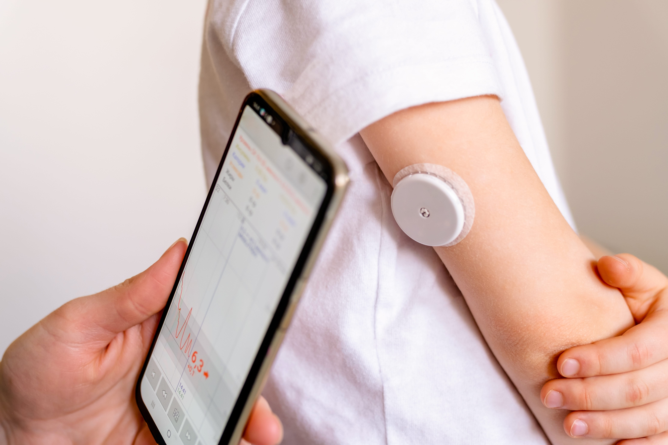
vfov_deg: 25.5
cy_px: 222
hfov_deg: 37.5
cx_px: 334
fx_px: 983
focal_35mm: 53
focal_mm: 35
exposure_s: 1/160
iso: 400
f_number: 2.2
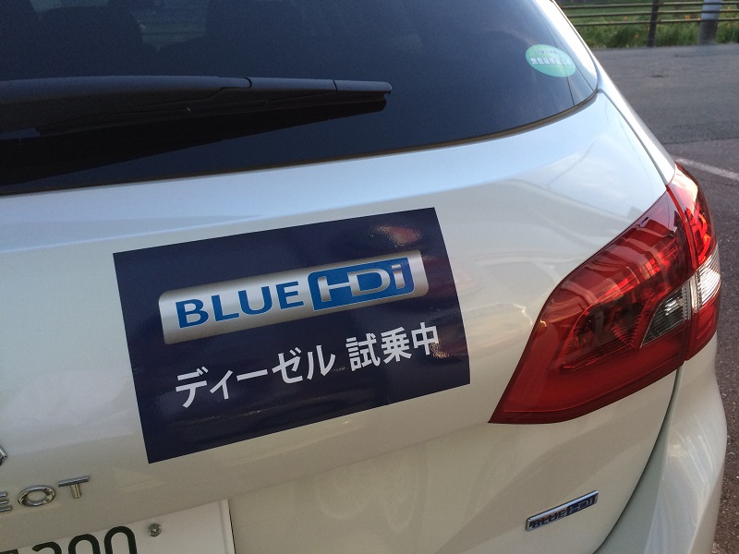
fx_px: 619
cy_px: 277
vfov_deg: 48.2
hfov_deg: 61.7
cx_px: 370
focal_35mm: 29
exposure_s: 1/40
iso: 40
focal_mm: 4.15
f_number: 2.2
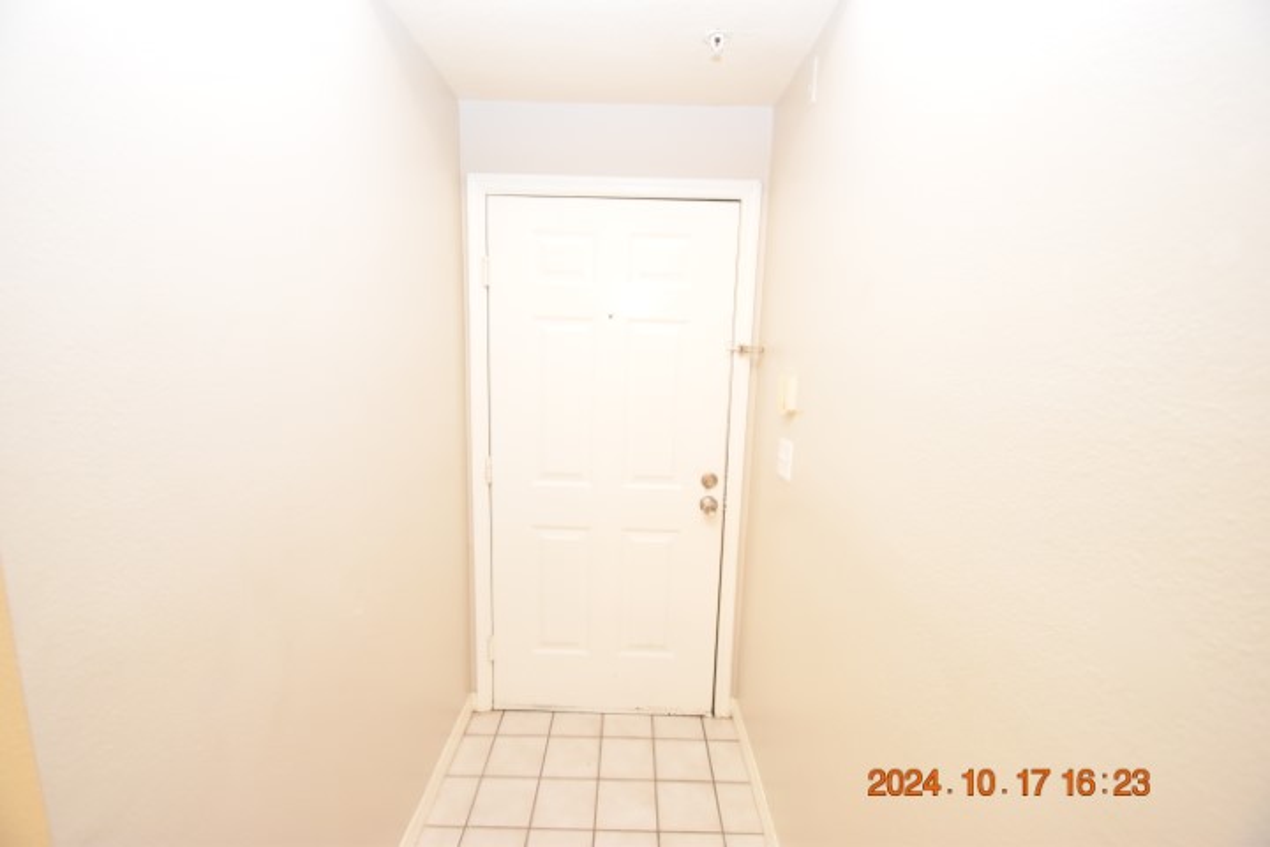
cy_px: 424
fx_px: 529
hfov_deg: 100.4
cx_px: 635
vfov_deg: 77.3
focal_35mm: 15
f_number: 3.5
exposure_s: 1/60
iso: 3200
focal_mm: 10
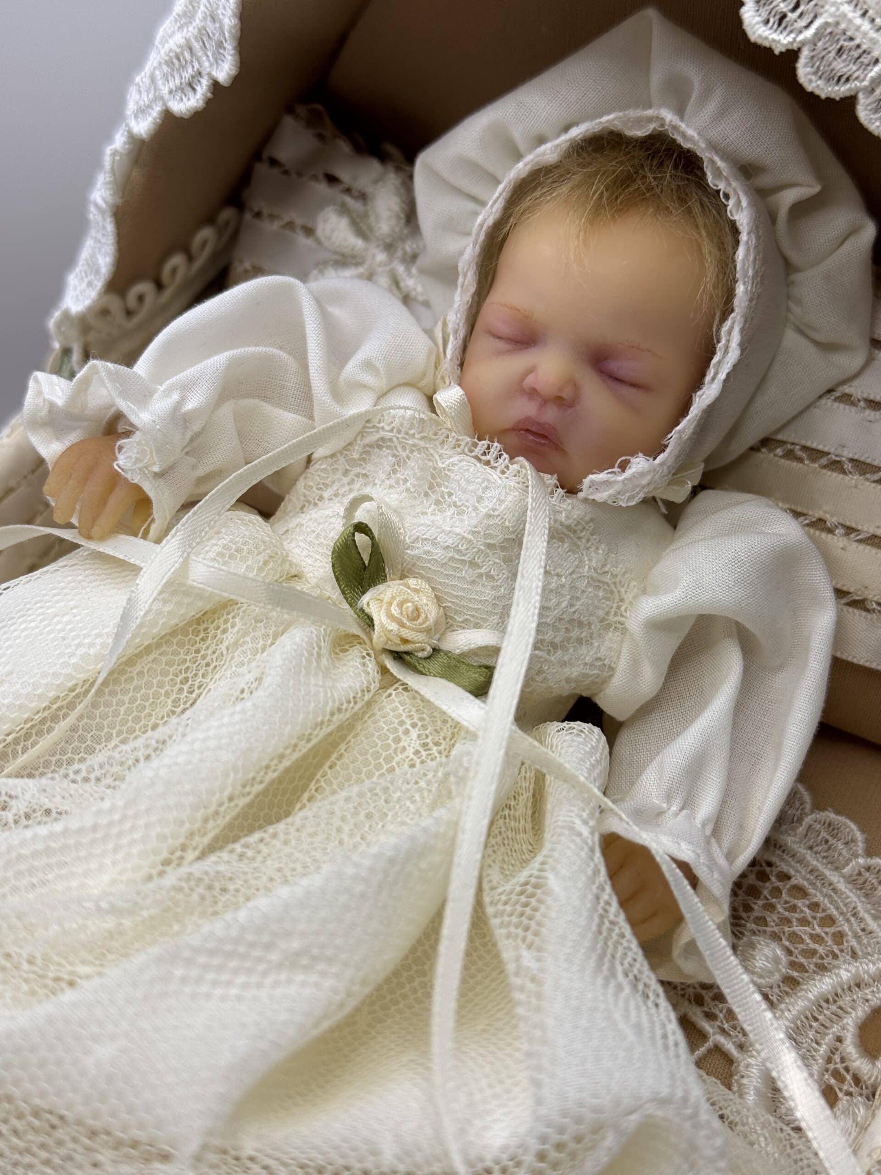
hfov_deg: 30.3
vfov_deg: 39.7
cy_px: 588
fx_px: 1629
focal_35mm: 48
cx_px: 440
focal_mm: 6.76
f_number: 1.78
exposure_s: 1/470
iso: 64
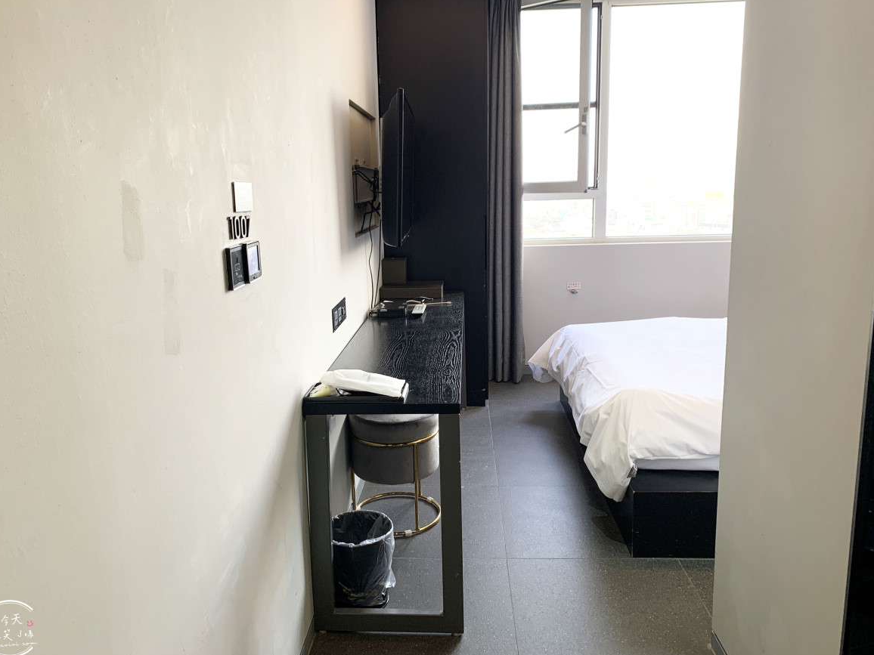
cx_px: 433
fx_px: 682
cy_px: 323
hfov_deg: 65.3
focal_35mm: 27
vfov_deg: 51.4
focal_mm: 4.25
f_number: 1.8
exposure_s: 1/60
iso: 64
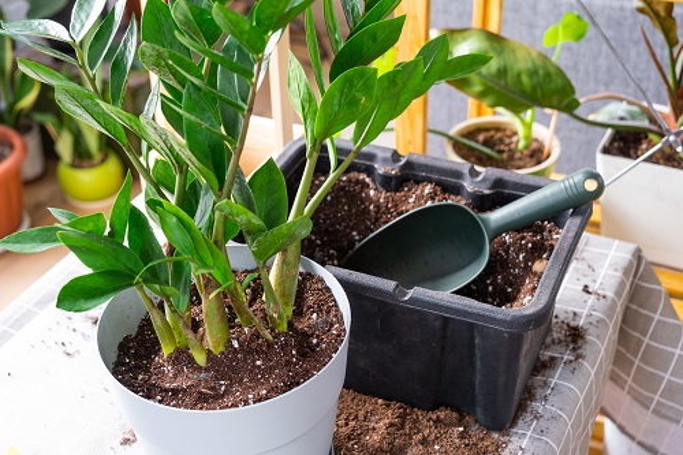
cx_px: 342
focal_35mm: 49
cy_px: 228
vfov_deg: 27.5
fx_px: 929
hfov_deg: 40.4
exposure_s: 1/15
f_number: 4
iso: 320
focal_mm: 32.5
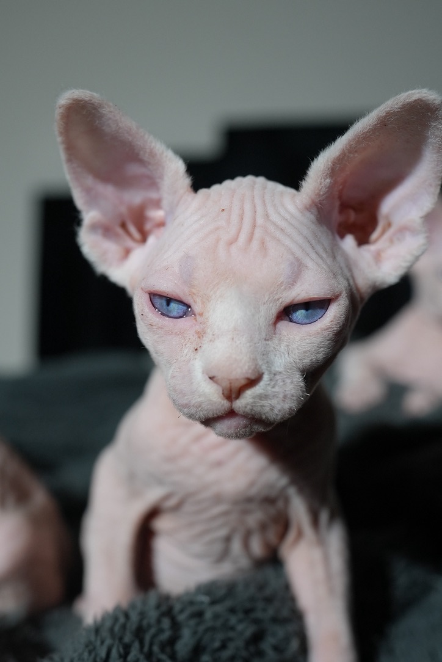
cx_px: 221
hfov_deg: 36.9
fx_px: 662
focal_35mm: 36
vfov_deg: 53.1
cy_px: 331
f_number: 4
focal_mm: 24
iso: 640
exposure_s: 1/160
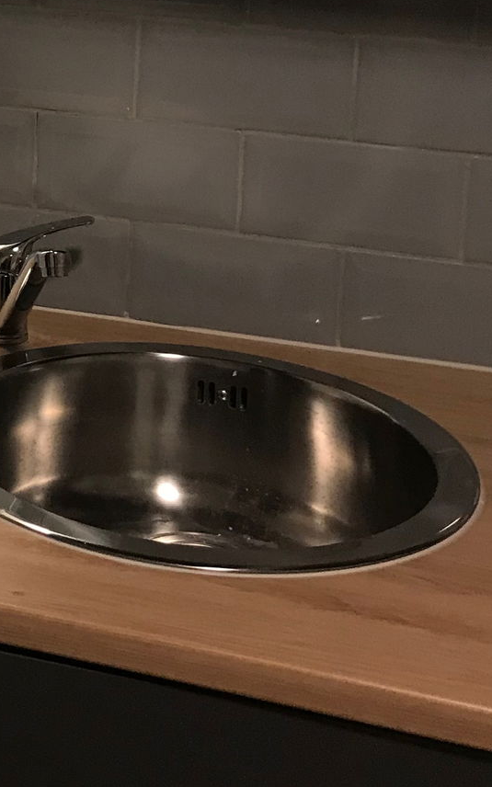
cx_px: -203
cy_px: -11
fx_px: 1588
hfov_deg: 16.4
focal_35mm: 74
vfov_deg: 26.3
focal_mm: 3.99
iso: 40
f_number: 1.8
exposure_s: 1/17
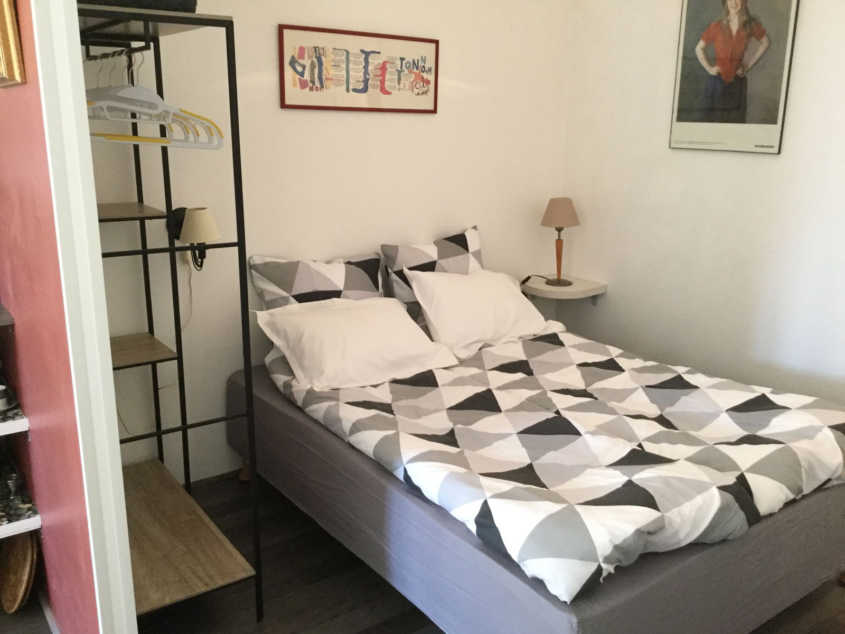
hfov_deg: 58.4
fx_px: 757
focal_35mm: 31
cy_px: 317
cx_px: 422
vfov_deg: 45.4
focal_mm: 3.3
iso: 200
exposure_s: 1/33
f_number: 2.4
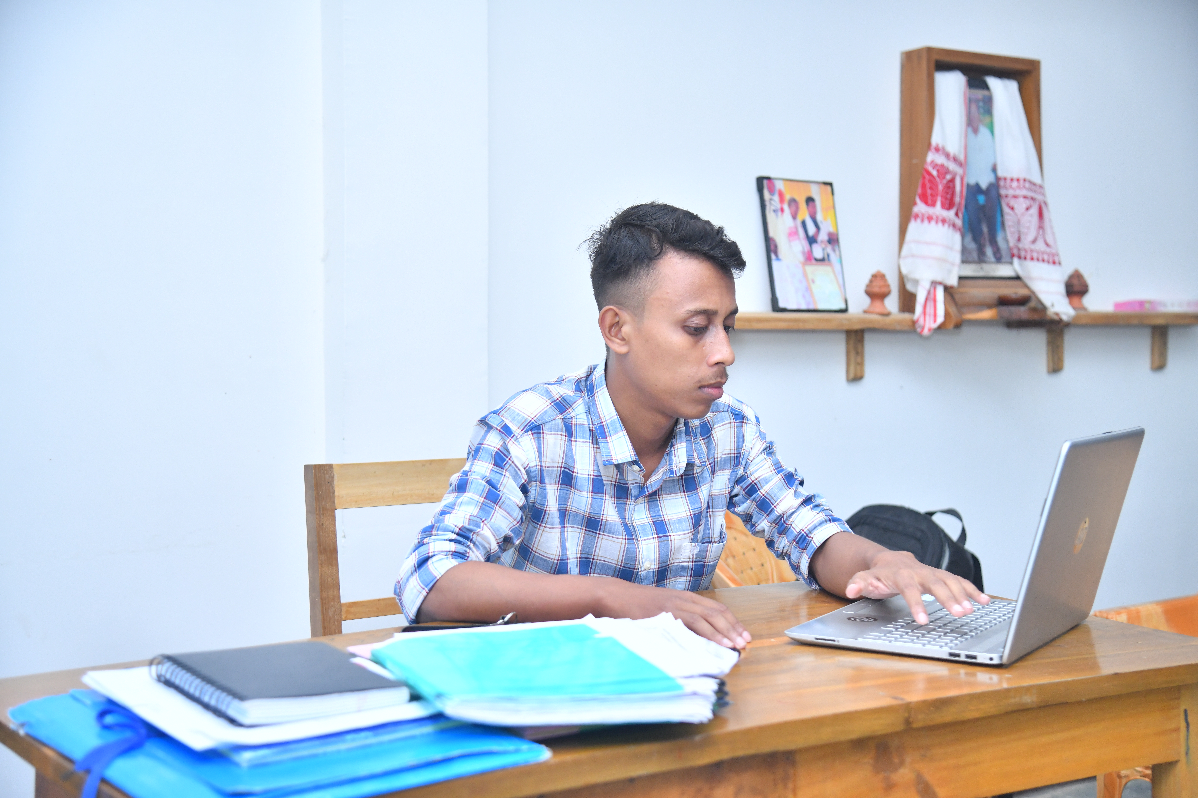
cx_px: 599
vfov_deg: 27.0
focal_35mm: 50
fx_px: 1664
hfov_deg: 39.6
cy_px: 399
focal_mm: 50
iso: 1250
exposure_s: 1/250
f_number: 4
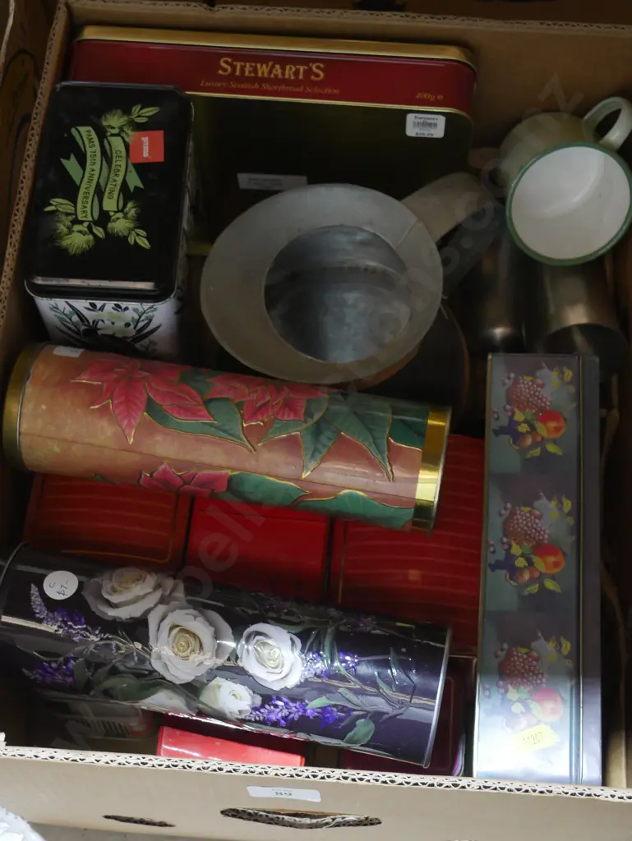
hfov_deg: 25.3
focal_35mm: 58
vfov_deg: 33.2
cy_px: 420
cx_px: 316
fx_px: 1411
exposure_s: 1/60
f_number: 5.4
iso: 1600
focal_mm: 29
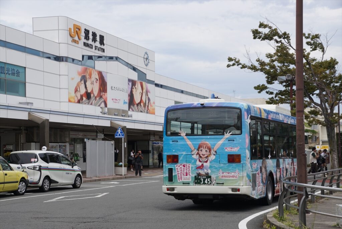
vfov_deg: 18.2
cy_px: 114
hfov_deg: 27.0
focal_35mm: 75
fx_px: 713
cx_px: 171
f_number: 8
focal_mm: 50
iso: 100
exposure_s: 1/250
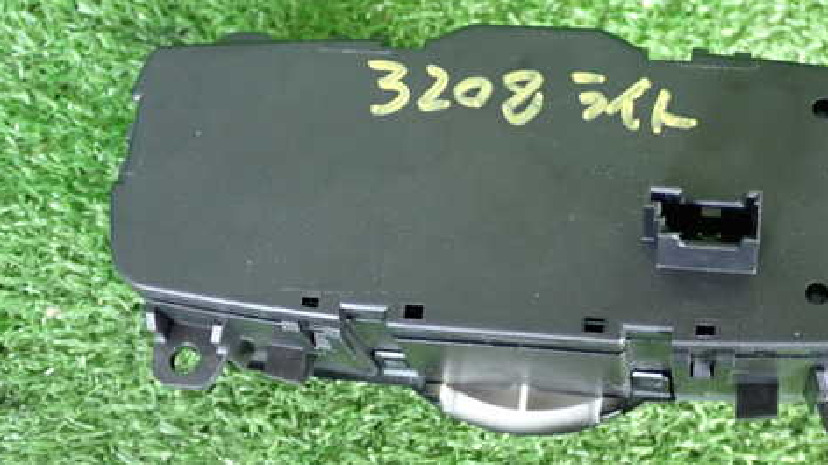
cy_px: 223
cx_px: 518
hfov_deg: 34.2
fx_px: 1339
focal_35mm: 61
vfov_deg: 19.7
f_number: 2.9
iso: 800
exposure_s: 1/40
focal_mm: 7.84
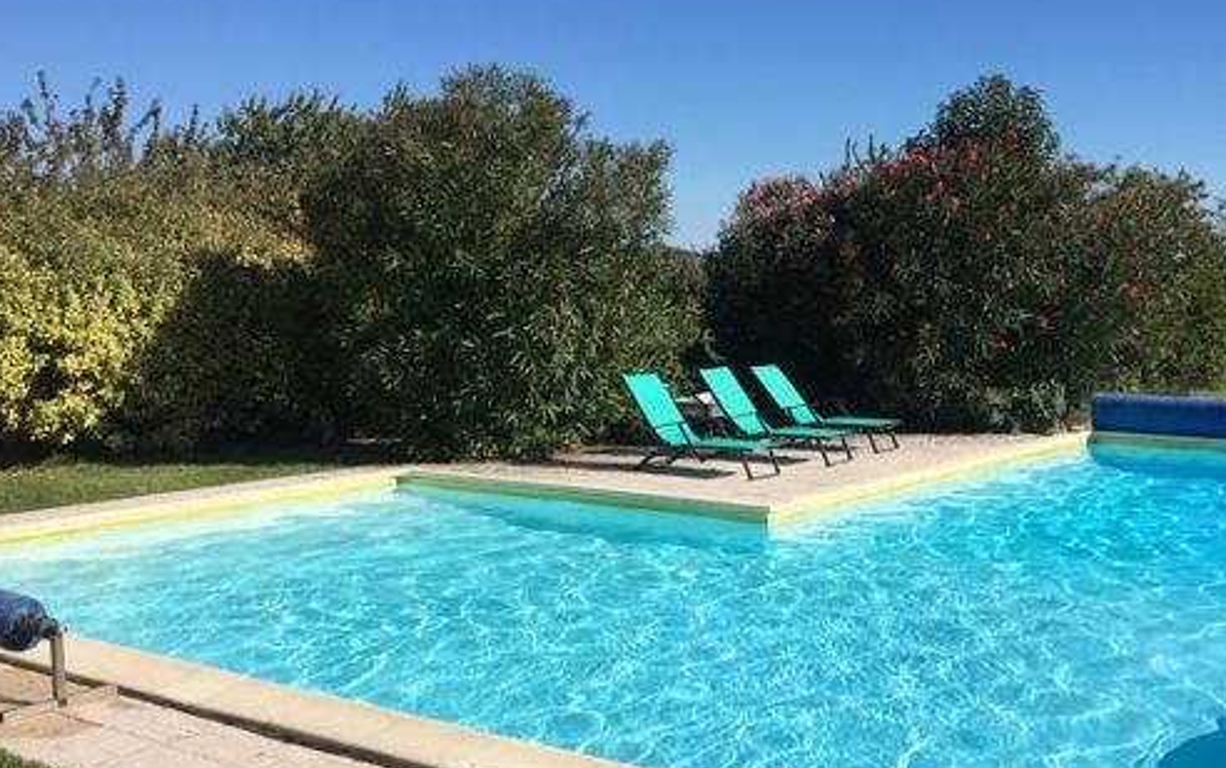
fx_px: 1471
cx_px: 779
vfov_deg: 29.2
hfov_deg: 44.8
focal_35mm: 44
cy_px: 421
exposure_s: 1/2404
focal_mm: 4.15
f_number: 2.2
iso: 25
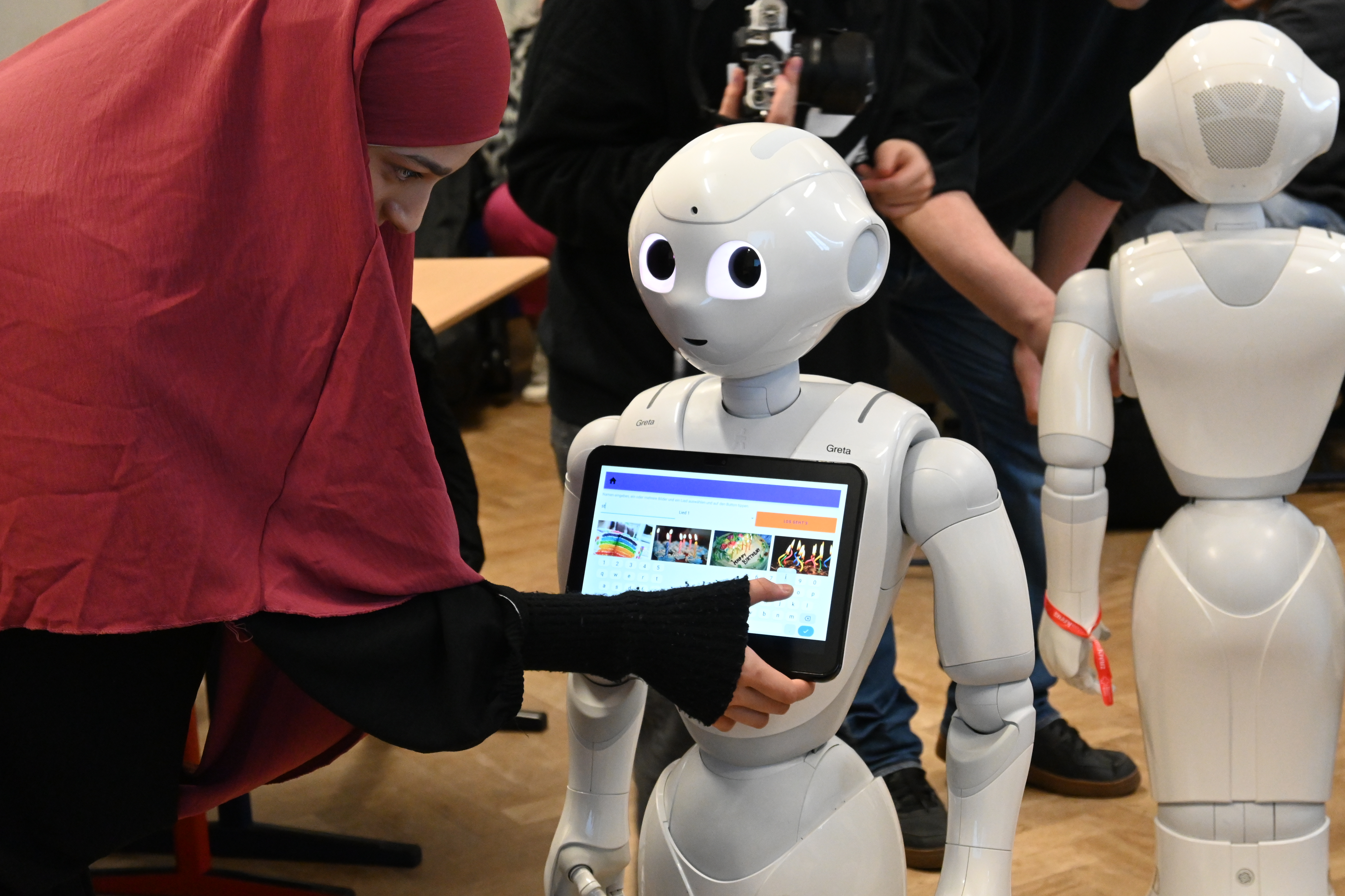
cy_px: 448
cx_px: 672
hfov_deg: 28.6
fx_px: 2634
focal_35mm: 70
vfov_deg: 19.3
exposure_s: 1/60
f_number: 6
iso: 3200
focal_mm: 47
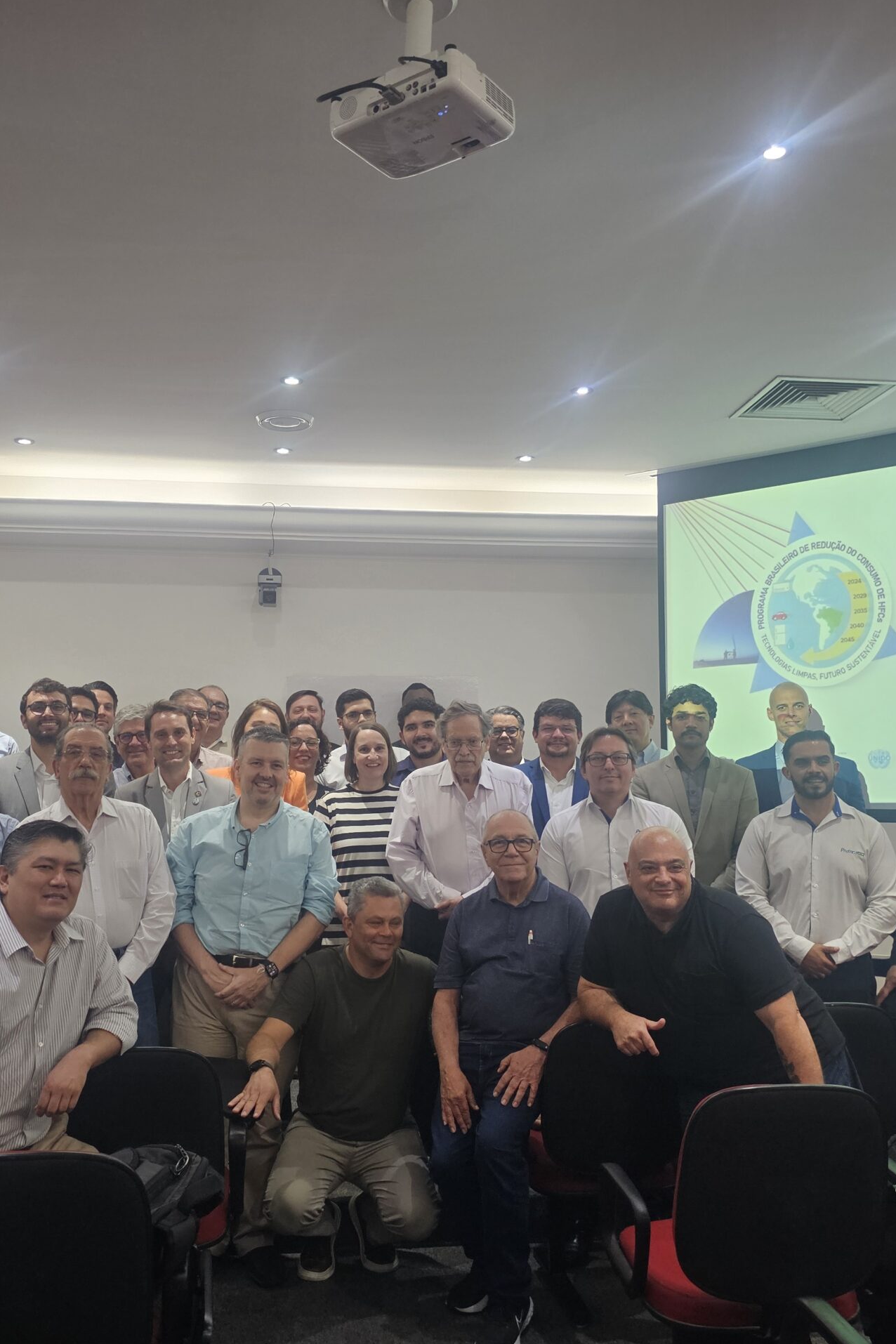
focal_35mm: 32
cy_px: 671
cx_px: 415
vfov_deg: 58.7
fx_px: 1195
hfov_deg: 41.1
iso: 250
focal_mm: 6.3
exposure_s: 1/120
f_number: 1.7
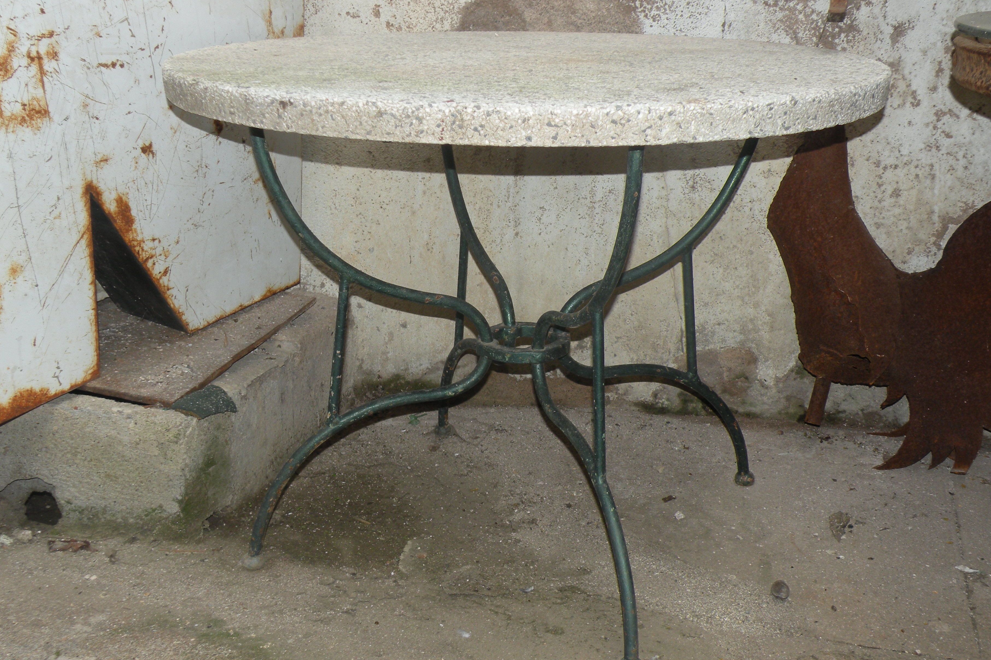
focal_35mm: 44
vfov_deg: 30.5
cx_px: 499
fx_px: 1211
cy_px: 327
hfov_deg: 44.5
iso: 64
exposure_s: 1/30
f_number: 3.2
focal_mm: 7.4
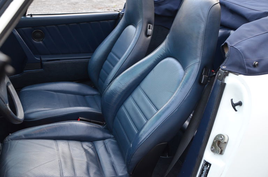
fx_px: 345
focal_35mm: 46
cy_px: 88
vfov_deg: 28.8
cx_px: 134
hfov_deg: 42.4
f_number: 4
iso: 1100
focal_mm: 31
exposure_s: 1/30
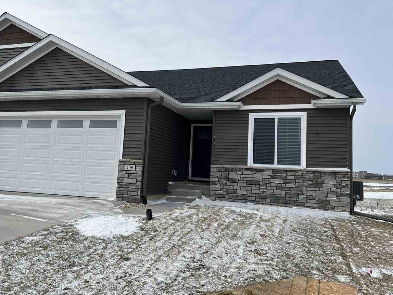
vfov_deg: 48.2
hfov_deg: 61.7
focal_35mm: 29
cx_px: 195
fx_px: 329
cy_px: 135
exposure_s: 1/5076
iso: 50
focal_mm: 5.7
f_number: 1.5
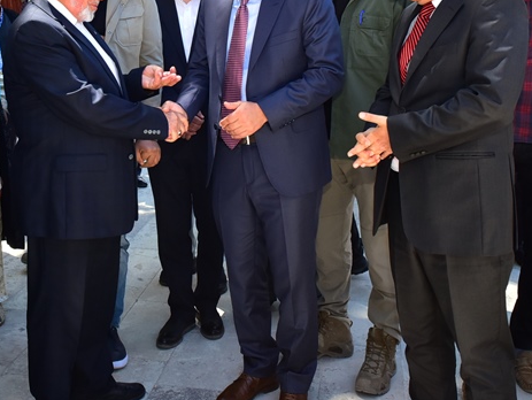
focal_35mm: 51
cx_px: 160
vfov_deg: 28.0
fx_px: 784
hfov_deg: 36.9
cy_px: 79
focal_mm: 24
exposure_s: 1/250
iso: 640
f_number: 8
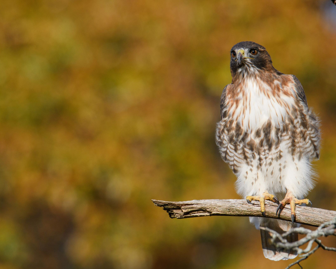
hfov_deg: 1.9
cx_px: 198
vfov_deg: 1.5
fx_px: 10093
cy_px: 134
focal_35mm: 1015
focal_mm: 600
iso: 360
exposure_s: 1/1000
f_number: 8
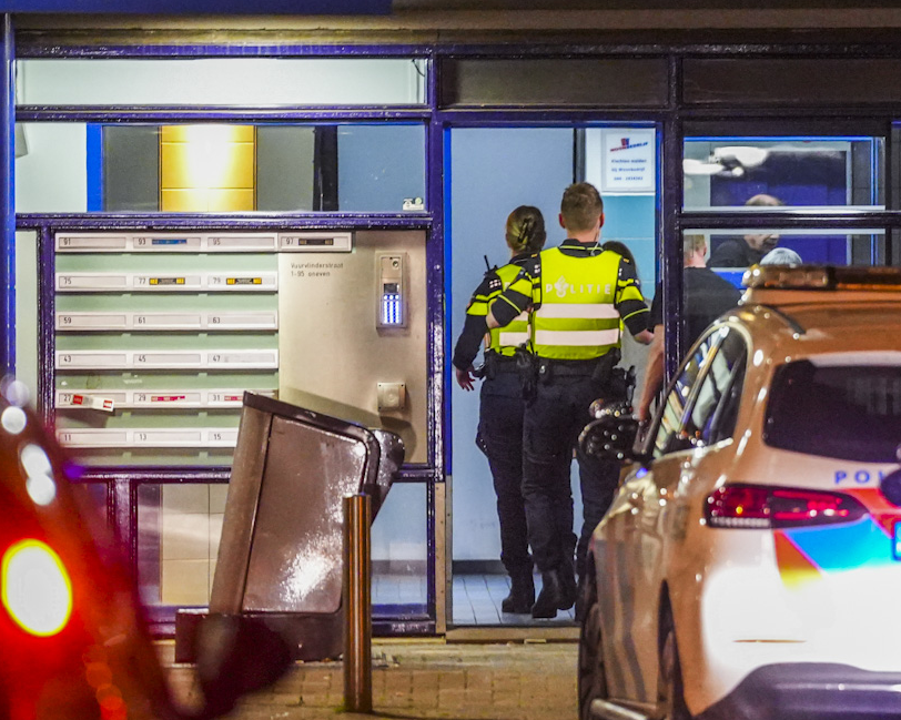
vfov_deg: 3.5
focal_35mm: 444
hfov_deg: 4.4
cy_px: 326
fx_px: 11835
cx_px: 571
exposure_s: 1/60
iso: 6400
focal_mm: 200
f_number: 2.8
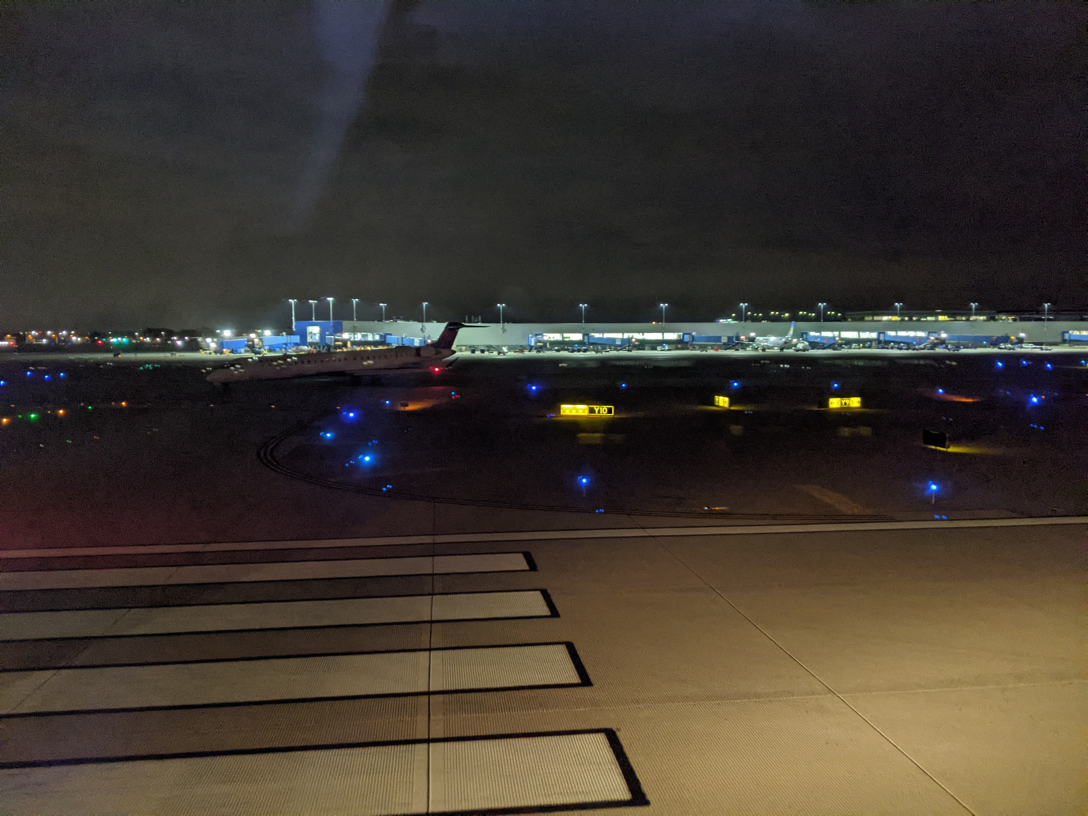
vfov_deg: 51.4
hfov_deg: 65.3
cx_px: 544
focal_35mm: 27
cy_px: 408
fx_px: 849
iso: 608
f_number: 1.8
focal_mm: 4.44
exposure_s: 1/17
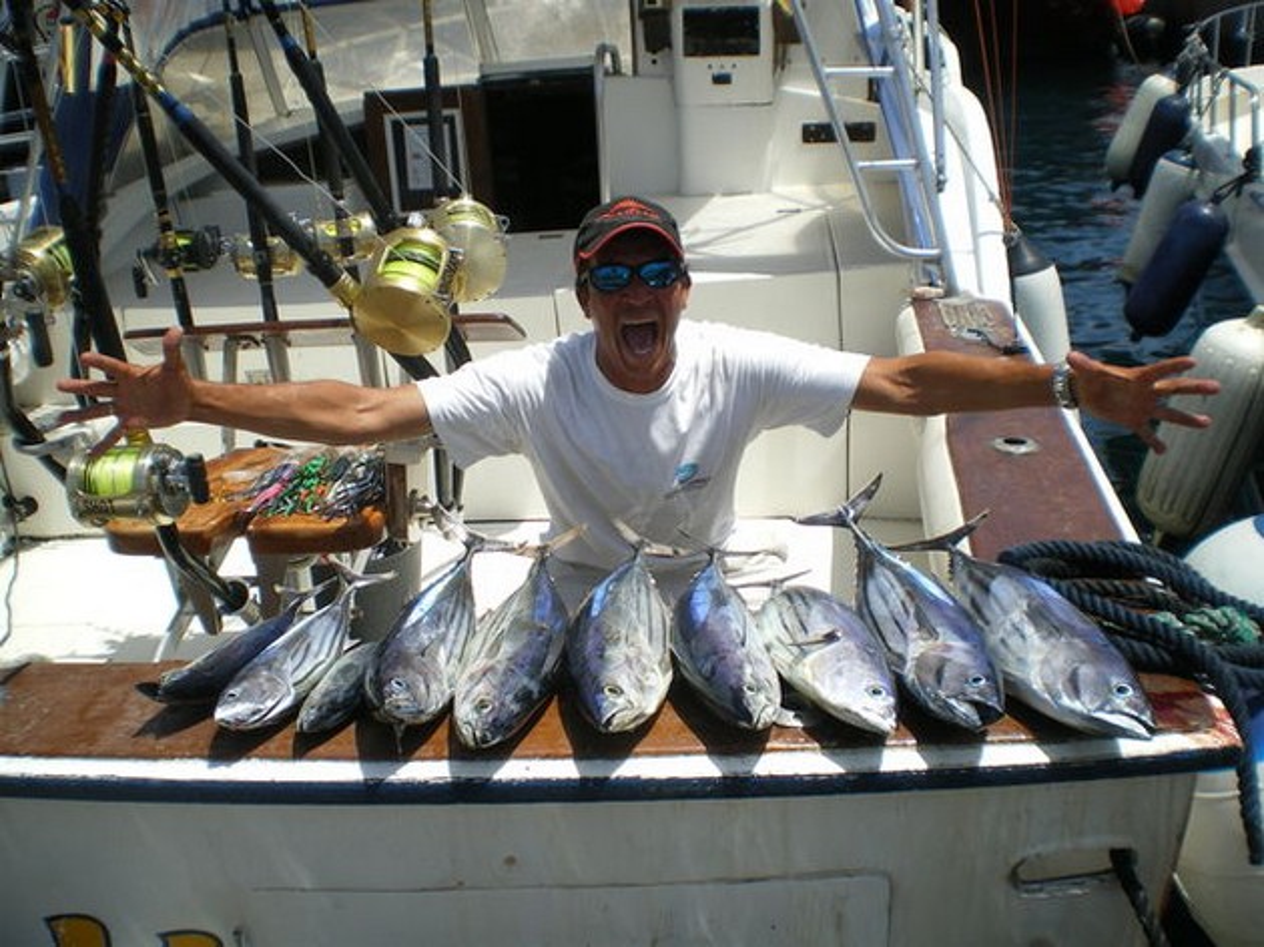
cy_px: 474
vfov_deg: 39.6
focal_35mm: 36
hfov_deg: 51.4
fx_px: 1314
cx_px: 632
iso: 50
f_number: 4.6
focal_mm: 6.3
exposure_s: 1/500
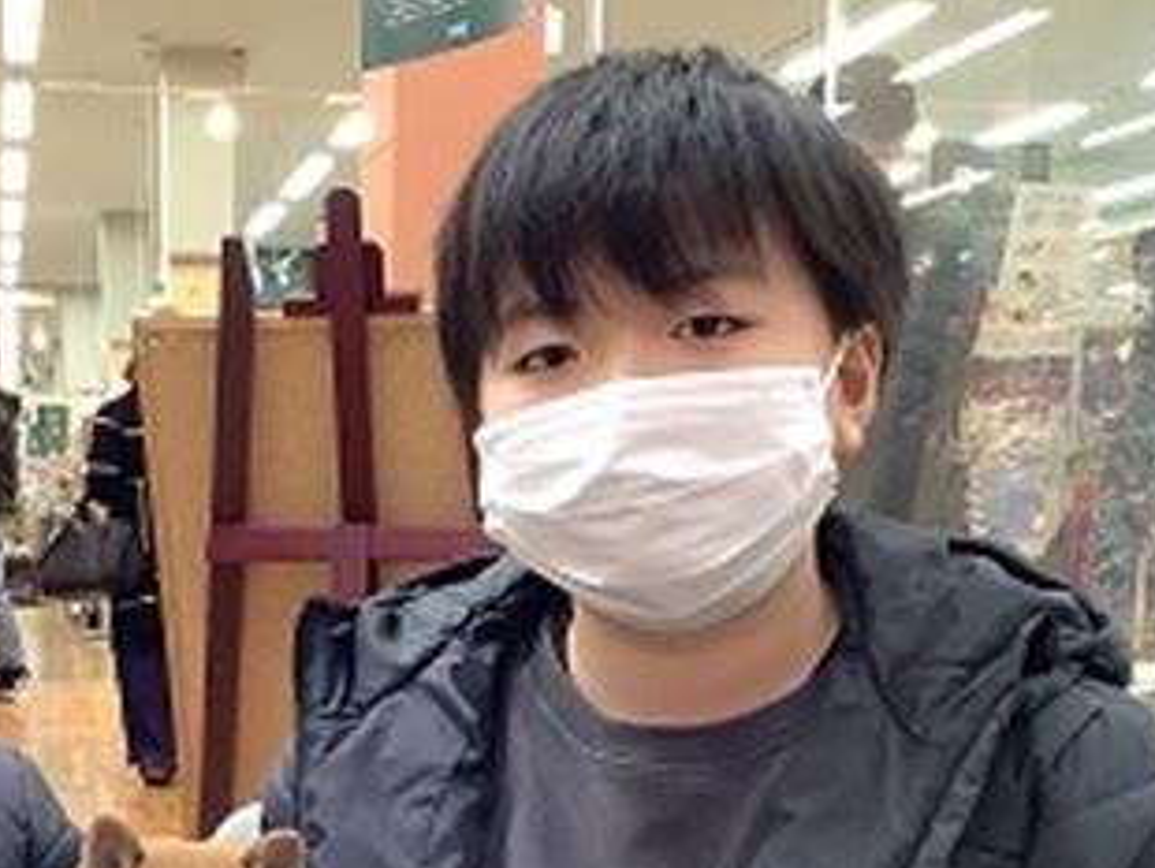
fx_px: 2004
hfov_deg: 31.2
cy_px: 741
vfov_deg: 23.9
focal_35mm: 60
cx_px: 205
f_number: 2.4
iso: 200
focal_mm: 3.3
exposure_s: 1/50
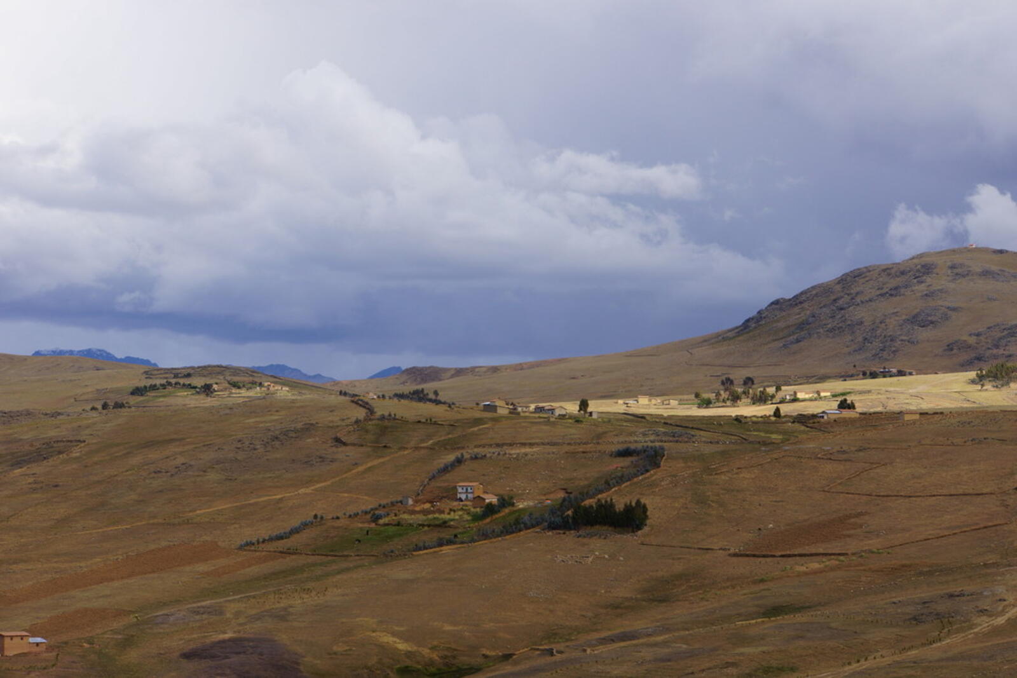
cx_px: 508
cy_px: 339
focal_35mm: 108
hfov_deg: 18.9
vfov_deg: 12.7
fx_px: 3051
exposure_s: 1/160
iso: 100
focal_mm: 72.2
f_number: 8
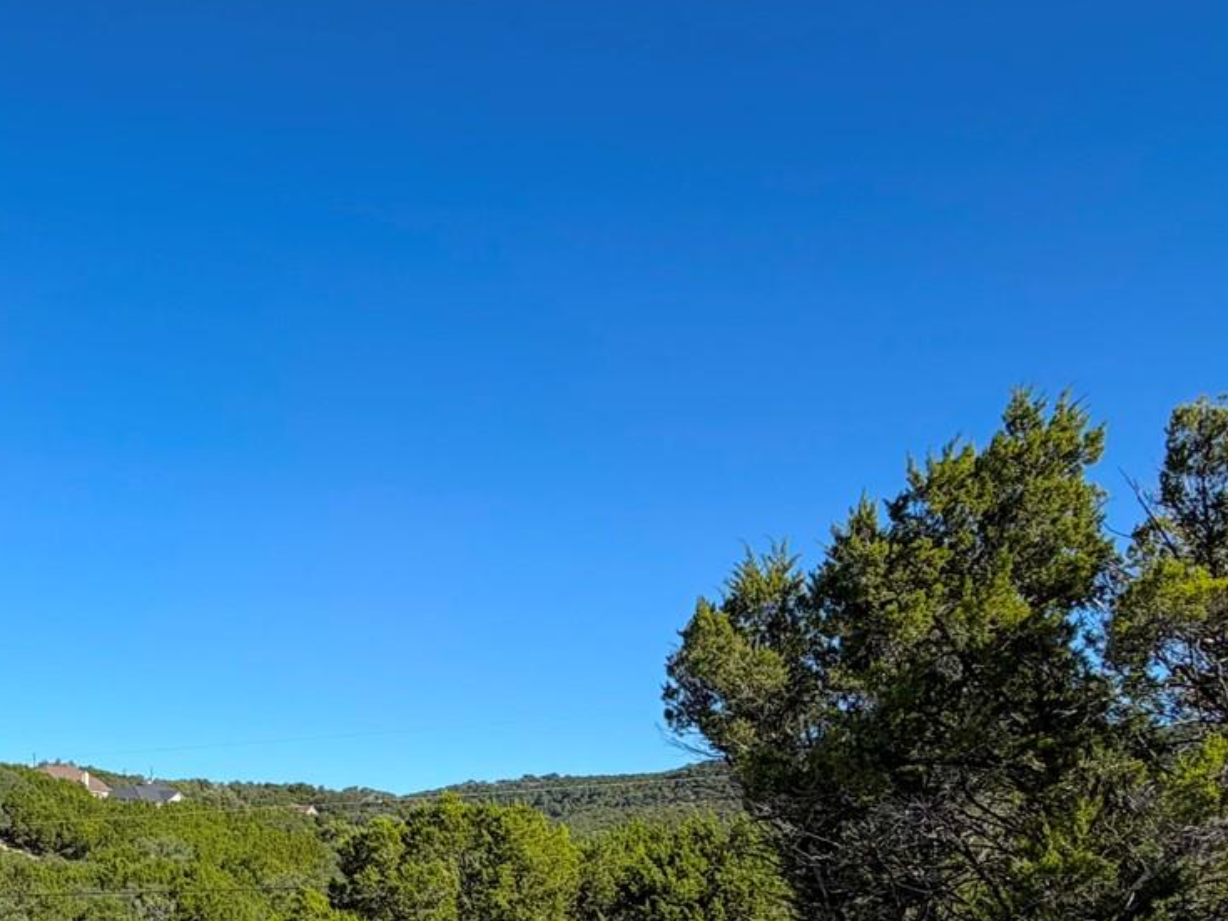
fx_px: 1383
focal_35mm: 39
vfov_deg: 35.4
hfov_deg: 42.2
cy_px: 757
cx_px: 35
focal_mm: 2.22
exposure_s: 1/770
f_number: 2.2
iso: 20
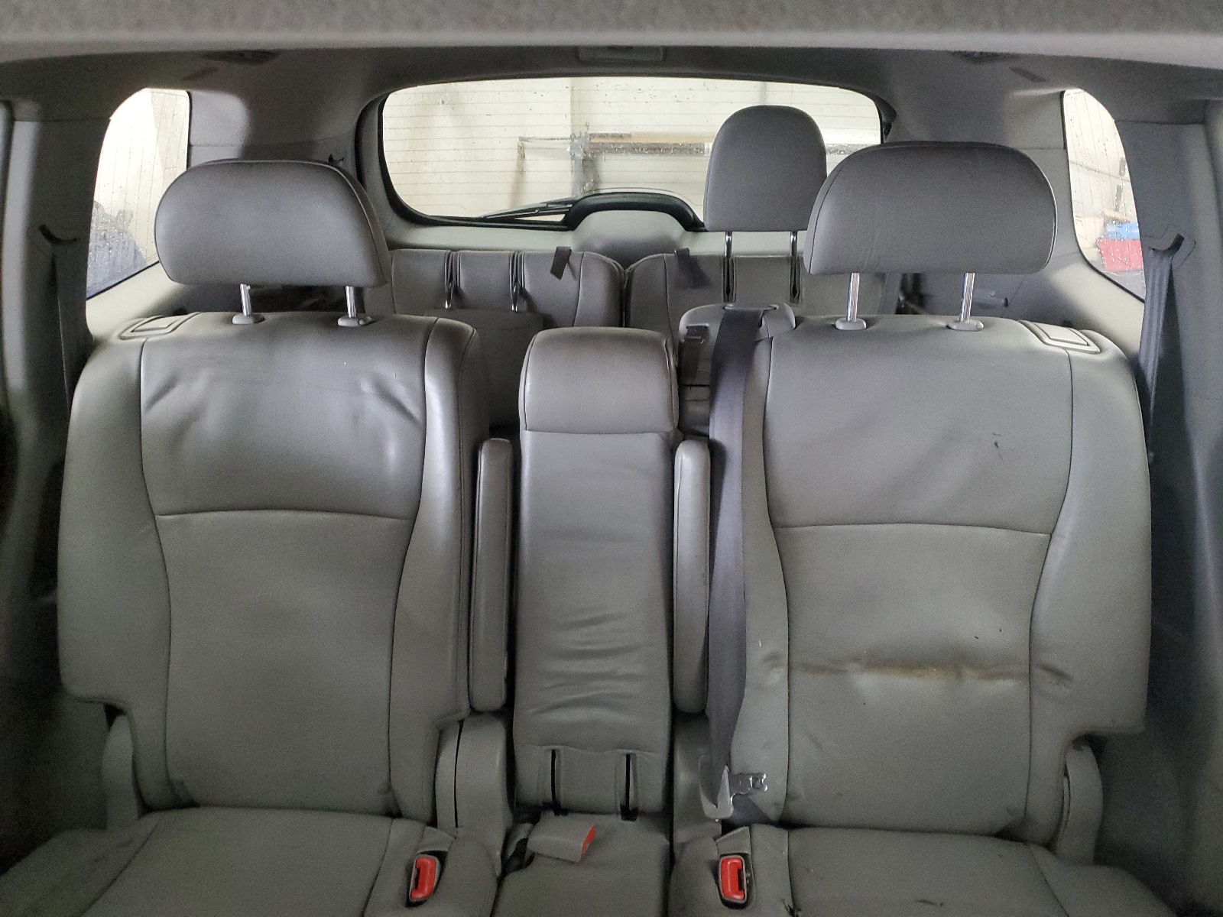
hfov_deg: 67.3
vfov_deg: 53.1
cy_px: 458
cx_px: 612
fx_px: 919
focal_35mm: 26
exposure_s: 1/15
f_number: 1.5
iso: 555
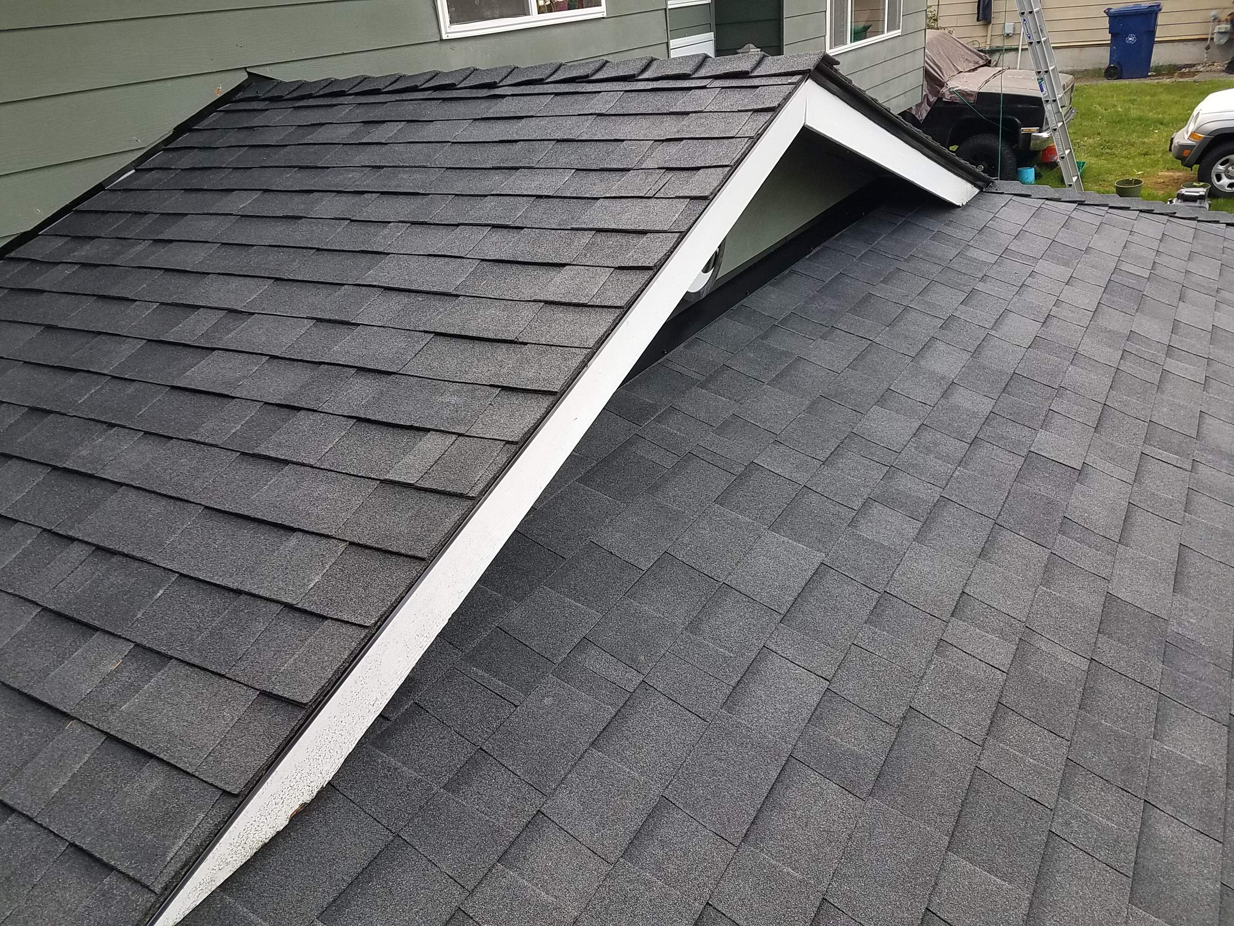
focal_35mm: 26
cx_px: 617
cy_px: 463
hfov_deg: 67.3
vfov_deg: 53.1
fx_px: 927
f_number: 1.7
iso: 40
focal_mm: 4.2
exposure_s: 1/144
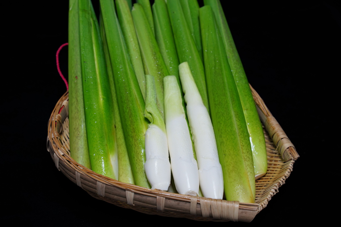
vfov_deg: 19.5
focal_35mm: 70
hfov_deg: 28.8
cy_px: 114
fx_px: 663
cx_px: 170
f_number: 5.6
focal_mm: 70
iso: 1000
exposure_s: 1/50
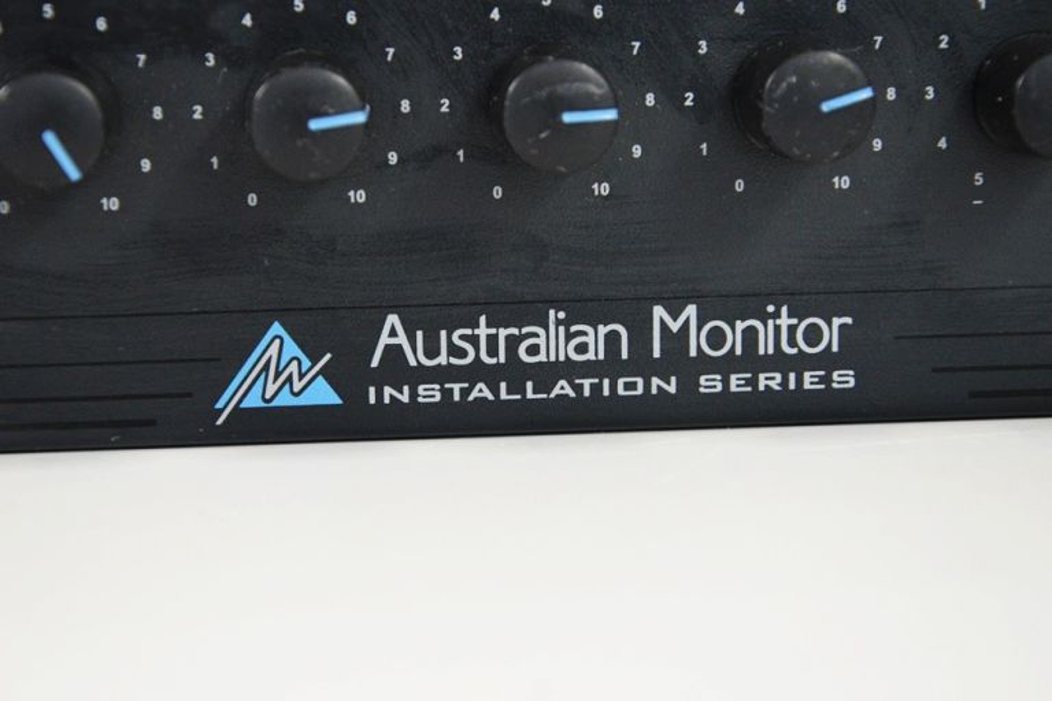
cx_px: 526
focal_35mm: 105
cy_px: 350
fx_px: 3068
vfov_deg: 13.0
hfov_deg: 19.5
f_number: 7.1
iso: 1600
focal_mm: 70
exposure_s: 1/100
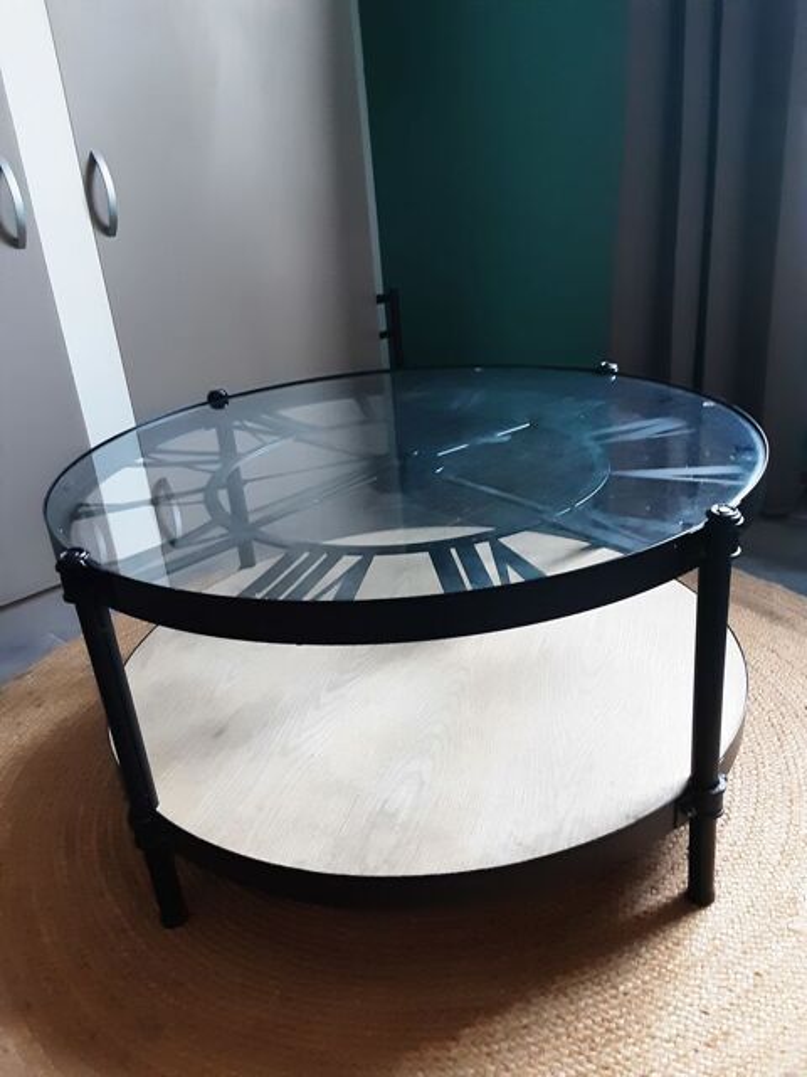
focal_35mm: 27
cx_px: 404
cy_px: 538
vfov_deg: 65.3
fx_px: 839
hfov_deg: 51.4
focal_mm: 2.91
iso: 400
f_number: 1.9
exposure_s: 1/20
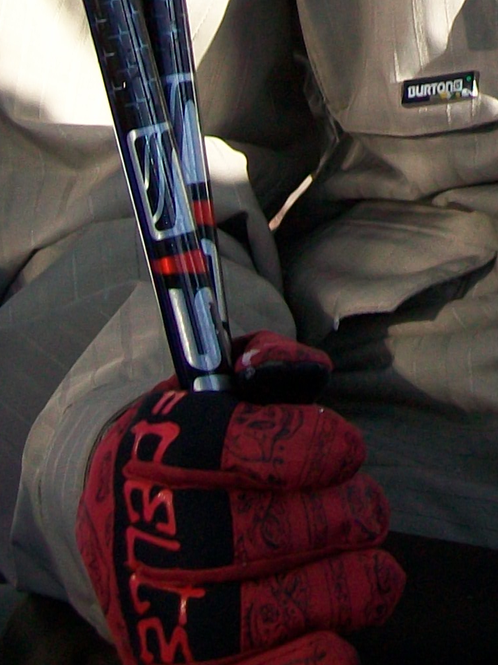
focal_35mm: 182
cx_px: 604
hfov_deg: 8.1
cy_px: -334
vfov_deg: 10.5
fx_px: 3492
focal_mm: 8.8
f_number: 3.6
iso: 64
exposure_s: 1/160
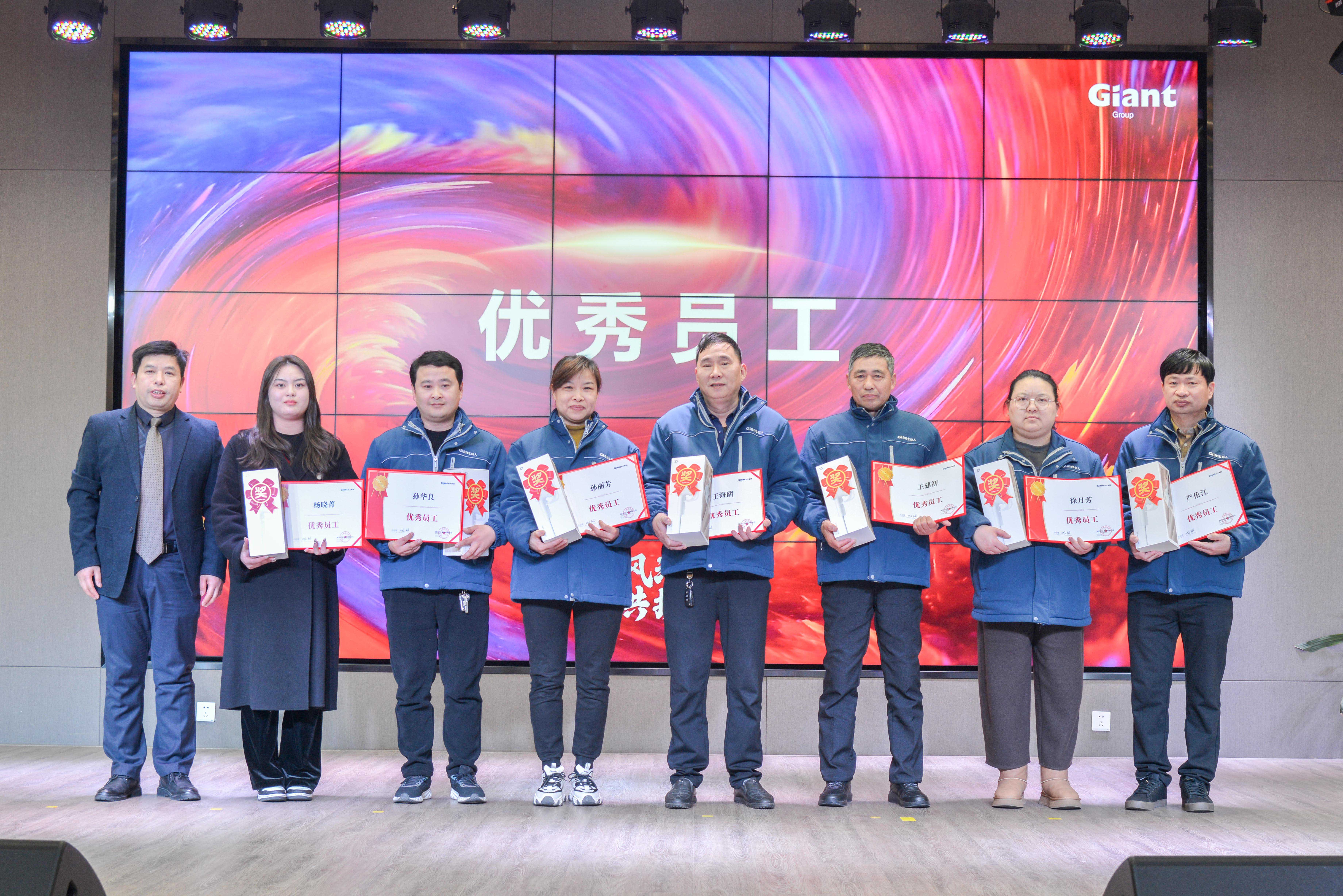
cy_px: 448
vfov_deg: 29.3
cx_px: 672
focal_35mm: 46
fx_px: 1716
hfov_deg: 42.7
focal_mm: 46
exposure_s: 1/100
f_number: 5.6
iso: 400
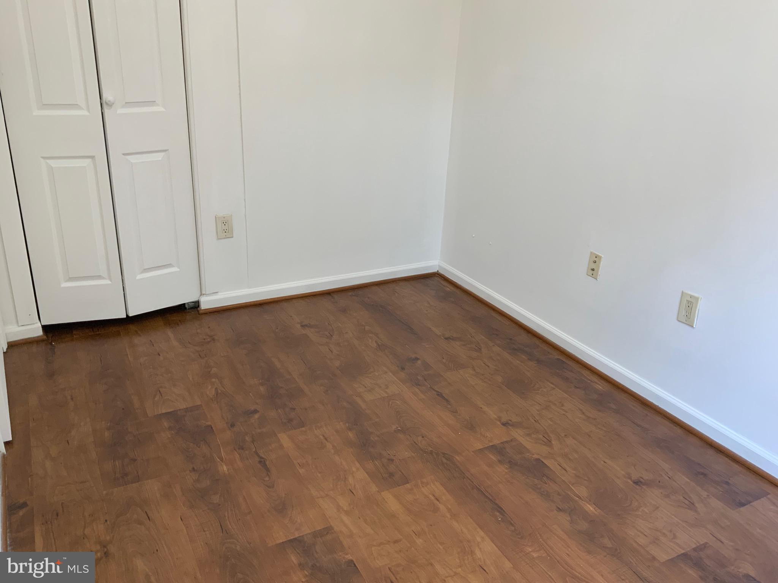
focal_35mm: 29
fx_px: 652
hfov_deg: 61.7
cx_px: 389
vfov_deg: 48.2
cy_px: 292
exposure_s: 1/60
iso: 40
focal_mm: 3
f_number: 1.8
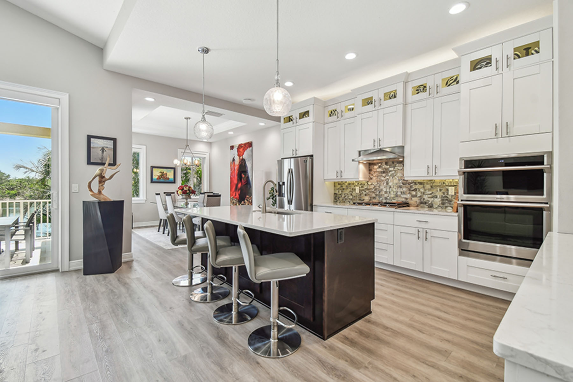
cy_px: 191
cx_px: 286
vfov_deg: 77.3
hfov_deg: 100.4
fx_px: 239
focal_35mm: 15
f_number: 7.1
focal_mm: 10
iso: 100
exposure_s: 1/8
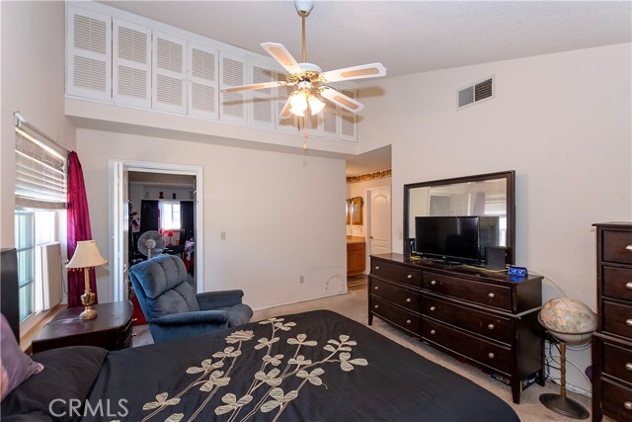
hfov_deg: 100.4
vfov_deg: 77.4
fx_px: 263
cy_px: 211
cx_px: 316
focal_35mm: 15
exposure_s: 1/60
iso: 400
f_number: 5.6
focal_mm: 10
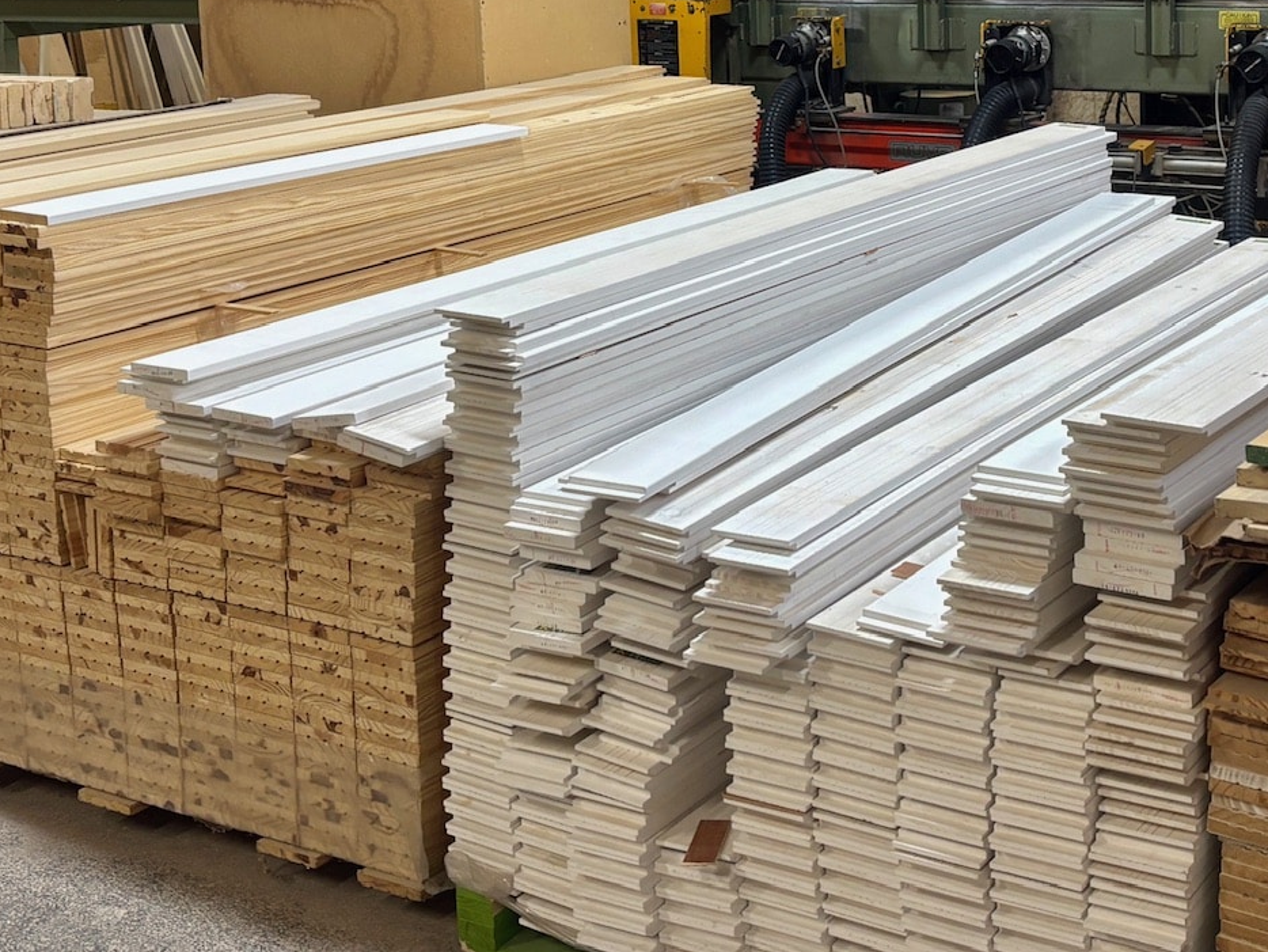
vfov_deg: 25.0
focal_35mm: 57
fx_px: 2088
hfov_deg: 33.7
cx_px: 736
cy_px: 126
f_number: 1.6
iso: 100
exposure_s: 1/60
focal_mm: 5.96
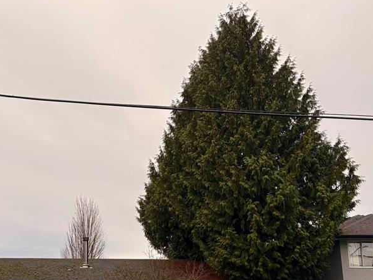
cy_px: 226
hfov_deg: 39.8
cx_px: 59
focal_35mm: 45
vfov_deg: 31.3
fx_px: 485
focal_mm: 5.96
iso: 50
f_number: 1.6
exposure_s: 1/478
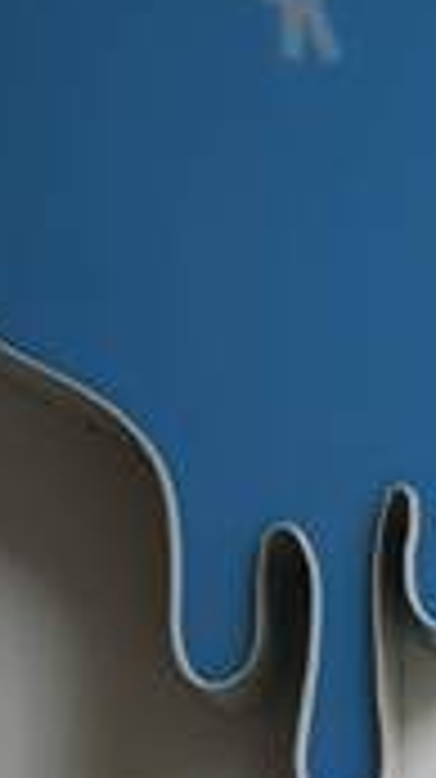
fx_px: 2802
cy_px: 481
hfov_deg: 8.7
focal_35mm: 136
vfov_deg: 15.8
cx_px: 602
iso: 50
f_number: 1.8
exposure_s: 1/132
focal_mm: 3.95
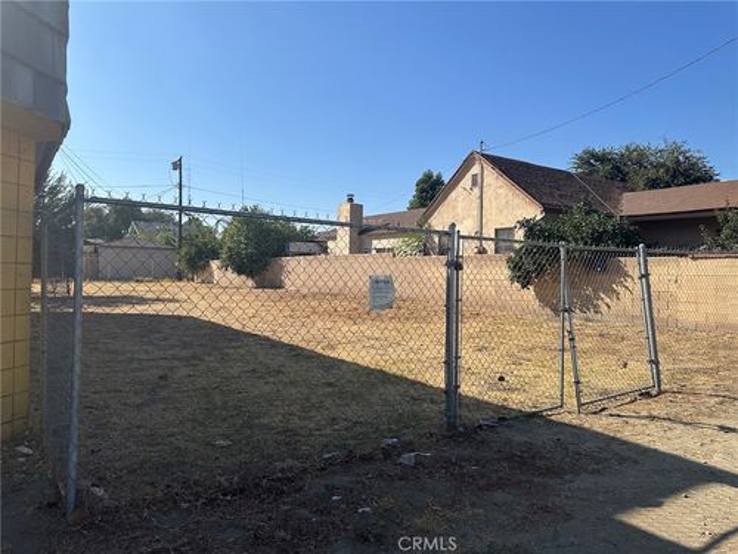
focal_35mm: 24
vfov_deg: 56.8
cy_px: 277
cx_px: 369
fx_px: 512
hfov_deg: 71.6
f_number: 1.78
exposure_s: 1/4762
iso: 80
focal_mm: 6.86
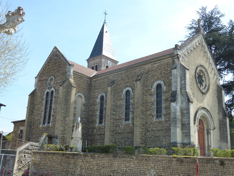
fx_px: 270
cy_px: 88
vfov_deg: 36.0
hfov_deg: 46.8
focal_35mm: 40
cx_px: 117
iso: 125
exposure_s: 1/400
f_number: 4
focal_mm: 6.5
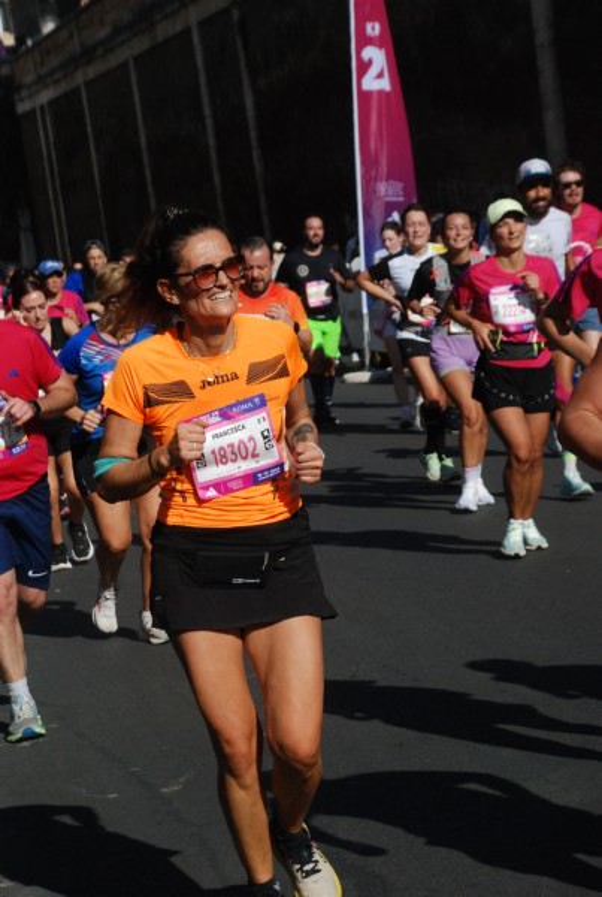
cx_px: 301
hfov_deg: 12.2
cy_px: 448
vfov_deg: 18.1
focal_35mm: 112
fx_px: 2807
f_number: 9
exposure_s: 1/2500
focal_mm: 75
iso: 1000
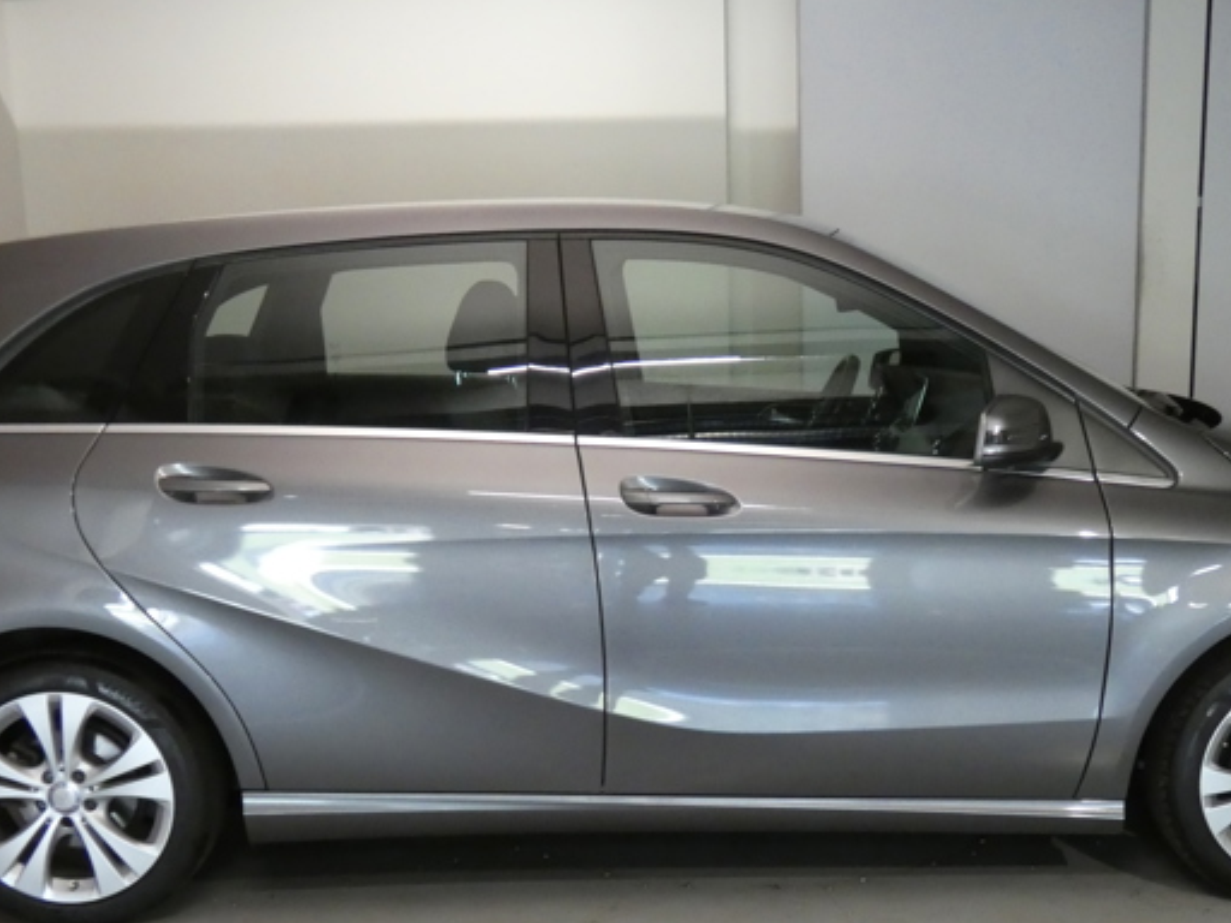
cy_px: 711
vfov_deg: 28.6
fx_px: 1778
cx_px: 695
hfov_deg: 38.1
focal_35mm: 50
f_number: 3.4
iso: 640
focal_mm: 5.8
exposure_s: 1/80
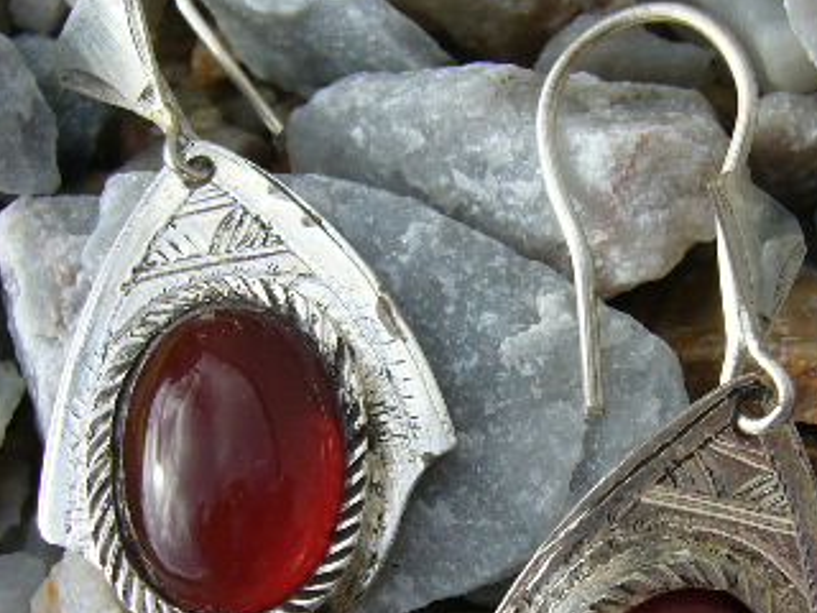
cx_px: 528
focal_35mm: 70
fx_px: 1652
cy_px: 460
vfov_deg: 20.8
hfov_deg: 27.6
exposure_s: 1/200
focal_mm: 5.8
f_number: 5.6
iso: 80
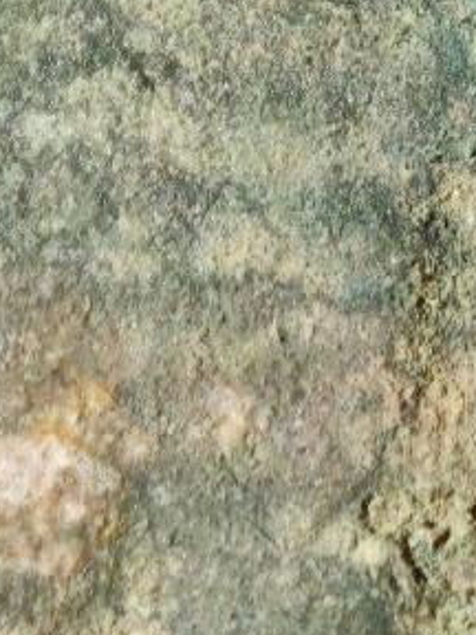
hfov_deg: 2.4
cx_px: 1089
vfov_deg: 3.2
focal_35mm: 624
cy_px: 179
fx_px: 11441
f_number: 2
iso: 250
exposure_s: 1/98
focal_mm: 9
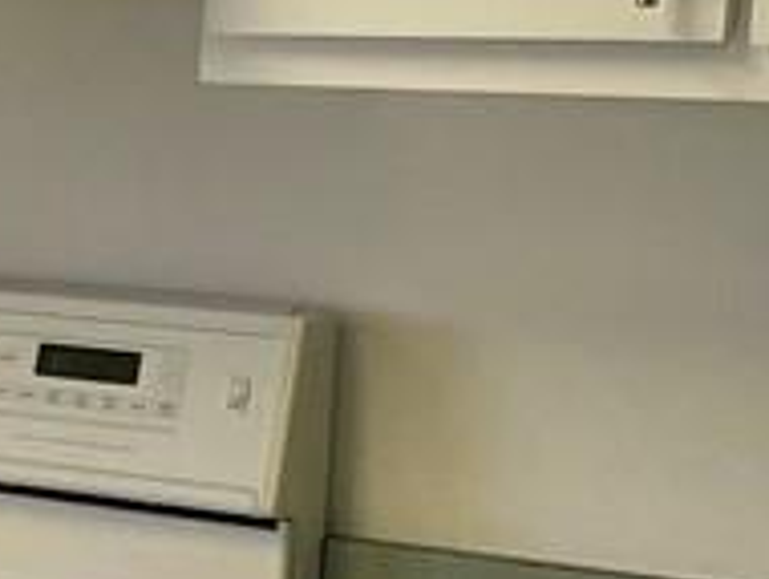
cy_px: 377
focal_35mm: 140
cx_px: -1101
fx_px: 3114
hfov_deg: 11.5
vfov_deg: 10.6
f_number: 1.6
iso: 64
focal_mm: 5.1
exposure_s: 1/143
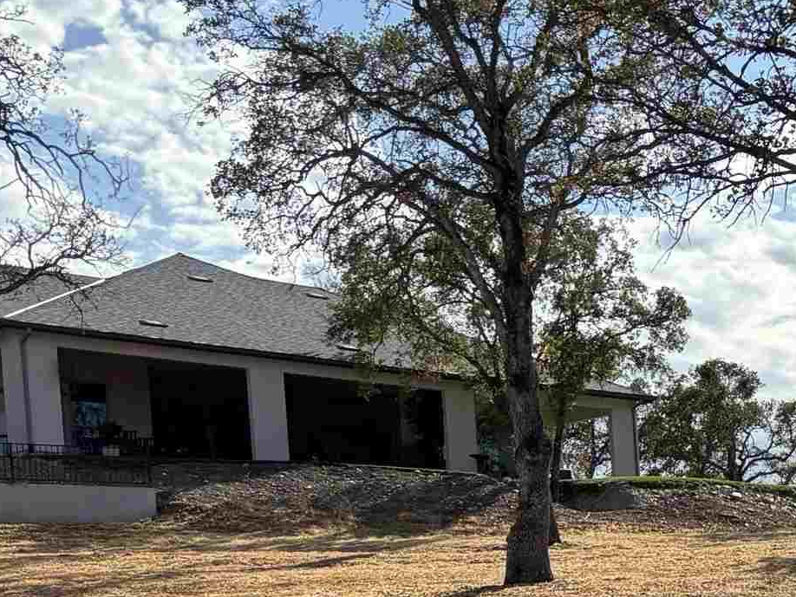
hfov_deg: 19.7
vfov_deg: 15.8
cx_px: 1174
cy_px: 855
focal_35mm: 87
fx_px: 2001
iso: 50
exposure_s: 1/1912
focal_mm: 5.96
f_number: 1.6
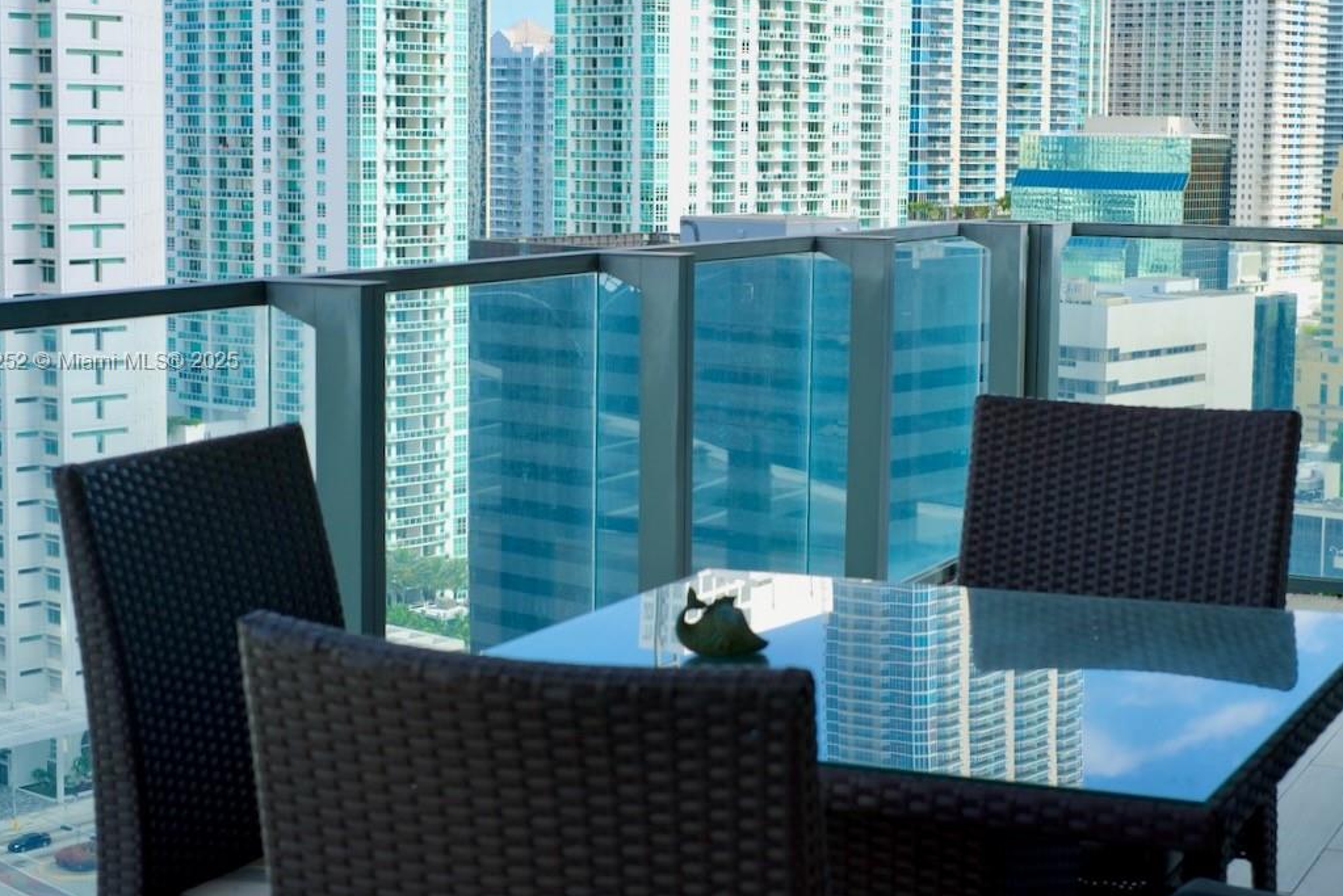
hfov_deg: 32.8
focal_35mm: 61
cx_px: 733
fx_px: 2276
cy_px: 363
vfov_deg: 22.3
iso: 100
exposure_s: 1/100
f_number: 8
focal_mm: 50
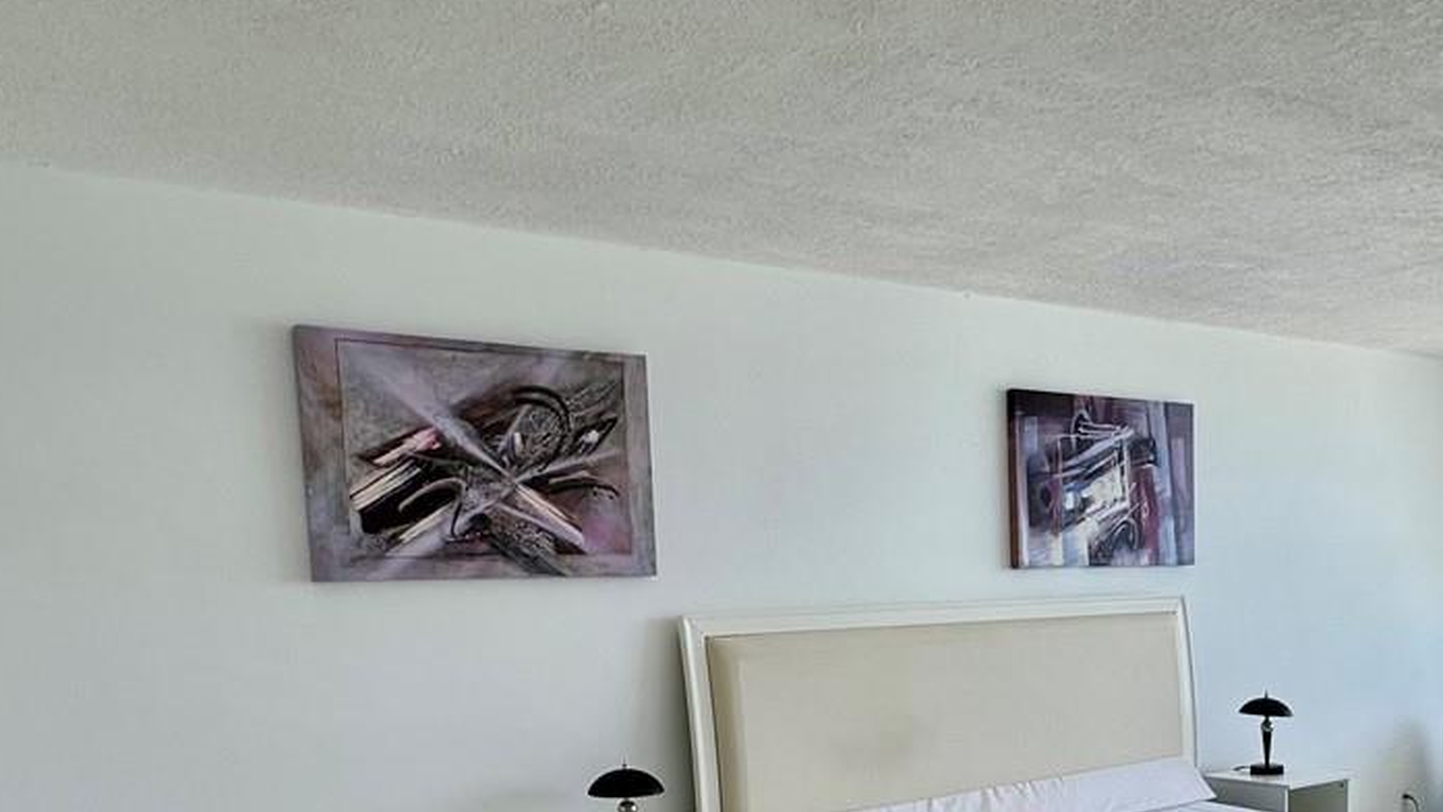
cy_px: 764
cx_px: 913
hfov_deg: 55.9
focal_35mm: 35
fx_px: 1339
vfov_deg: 31.7
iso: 40
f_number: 2.2
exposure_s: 1/249
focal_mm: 2.22
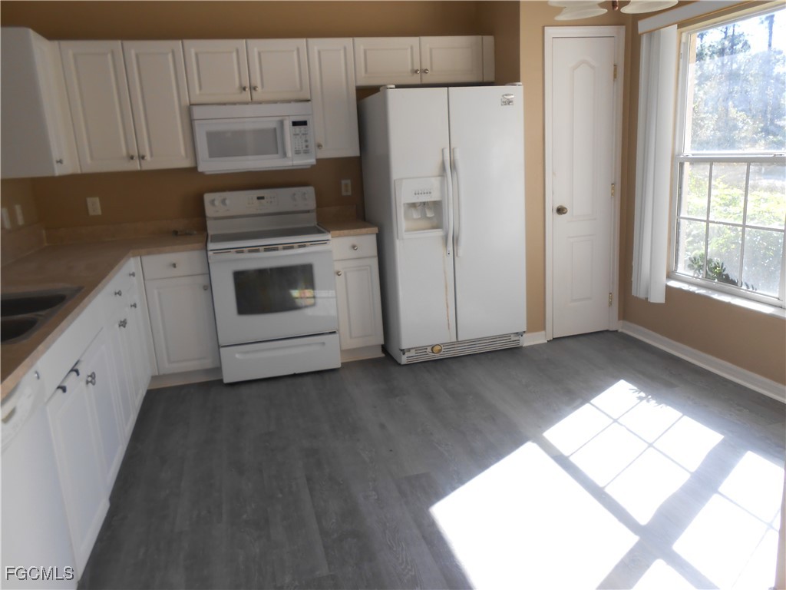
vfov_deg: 53.1
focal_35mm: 26
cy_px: 295
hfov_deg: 67.3
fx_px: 590
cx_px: 393
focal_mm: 4.6
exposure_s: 1/50
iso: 80
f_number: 3.5
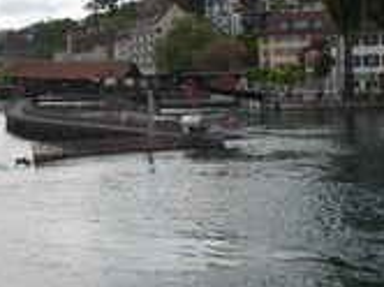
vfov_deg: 20.2
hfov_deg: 26.2
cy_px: 54
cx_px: 39
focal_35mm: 72
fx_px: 798
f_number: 7.1
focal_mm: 18
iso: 100
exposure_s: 1/250
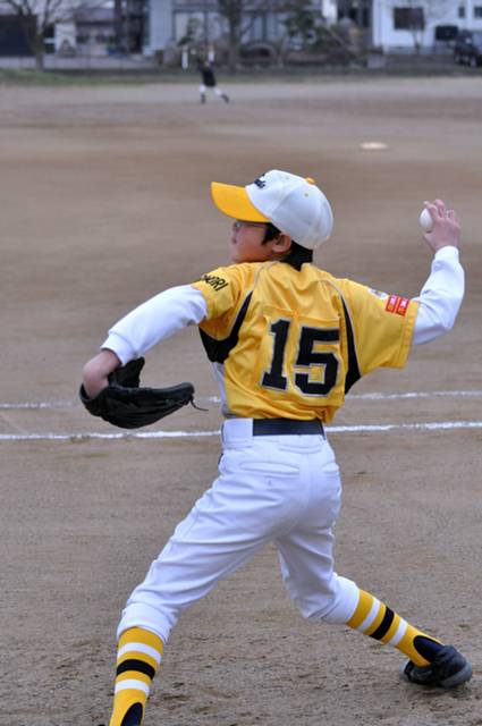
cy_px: 363
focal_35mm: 105
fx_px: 2114
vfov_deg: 19.5
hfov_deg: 13.0
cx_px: 241
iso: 800
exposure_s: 1/1250
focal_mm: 70
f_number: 5.6
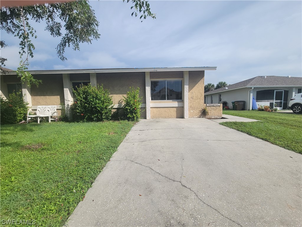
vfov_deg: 89.9
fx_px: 113
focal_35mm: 13
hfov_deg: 106.2
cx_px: 151
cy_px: 114
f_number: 2.2
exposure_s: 1/2476
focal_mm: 2.2
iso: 50
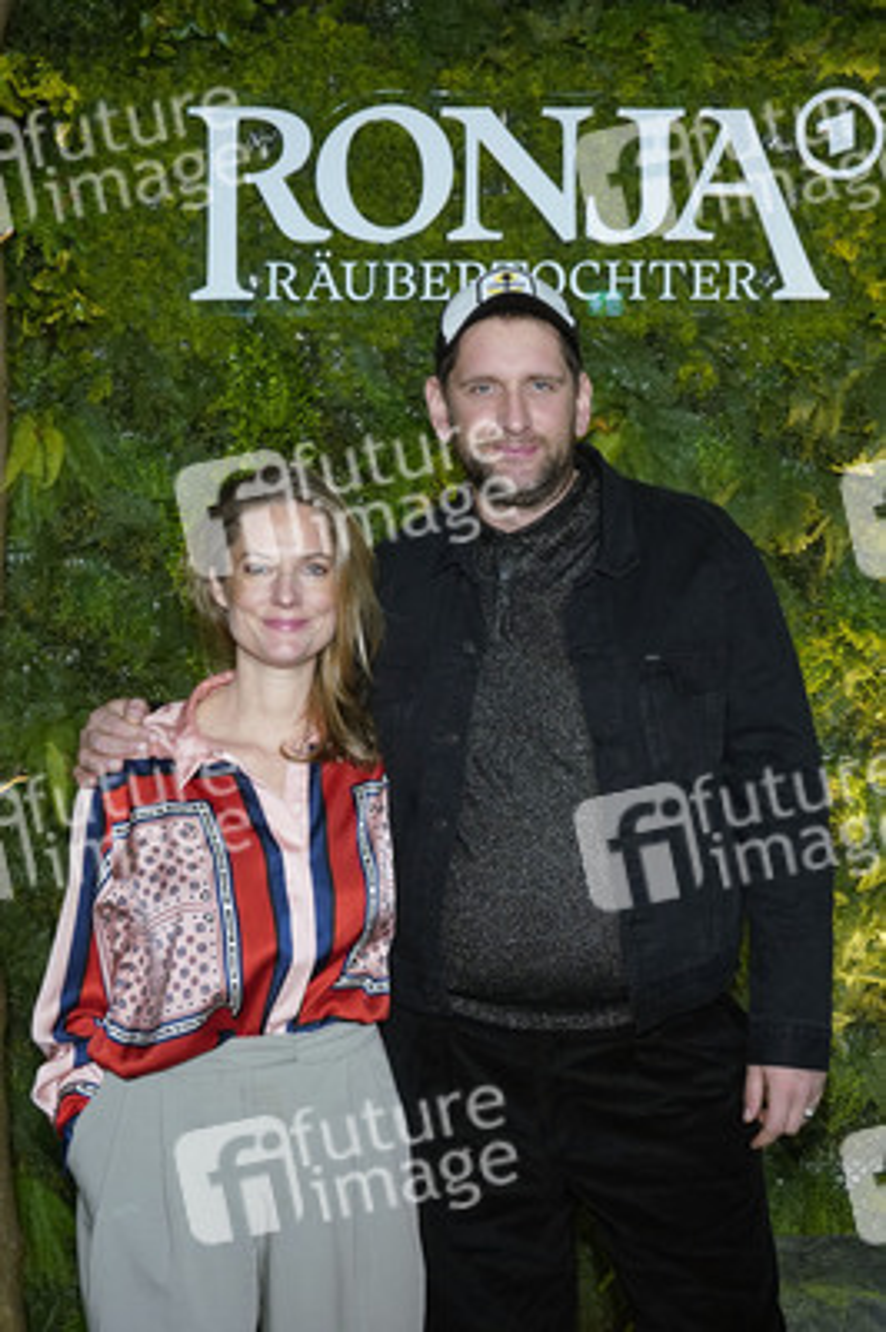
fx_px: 1257
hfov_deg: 38.8
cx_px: 443
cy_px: 666
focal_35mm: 34
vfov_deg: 55.8
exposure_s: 1/160
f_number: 5.6
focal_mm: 34
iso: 2000
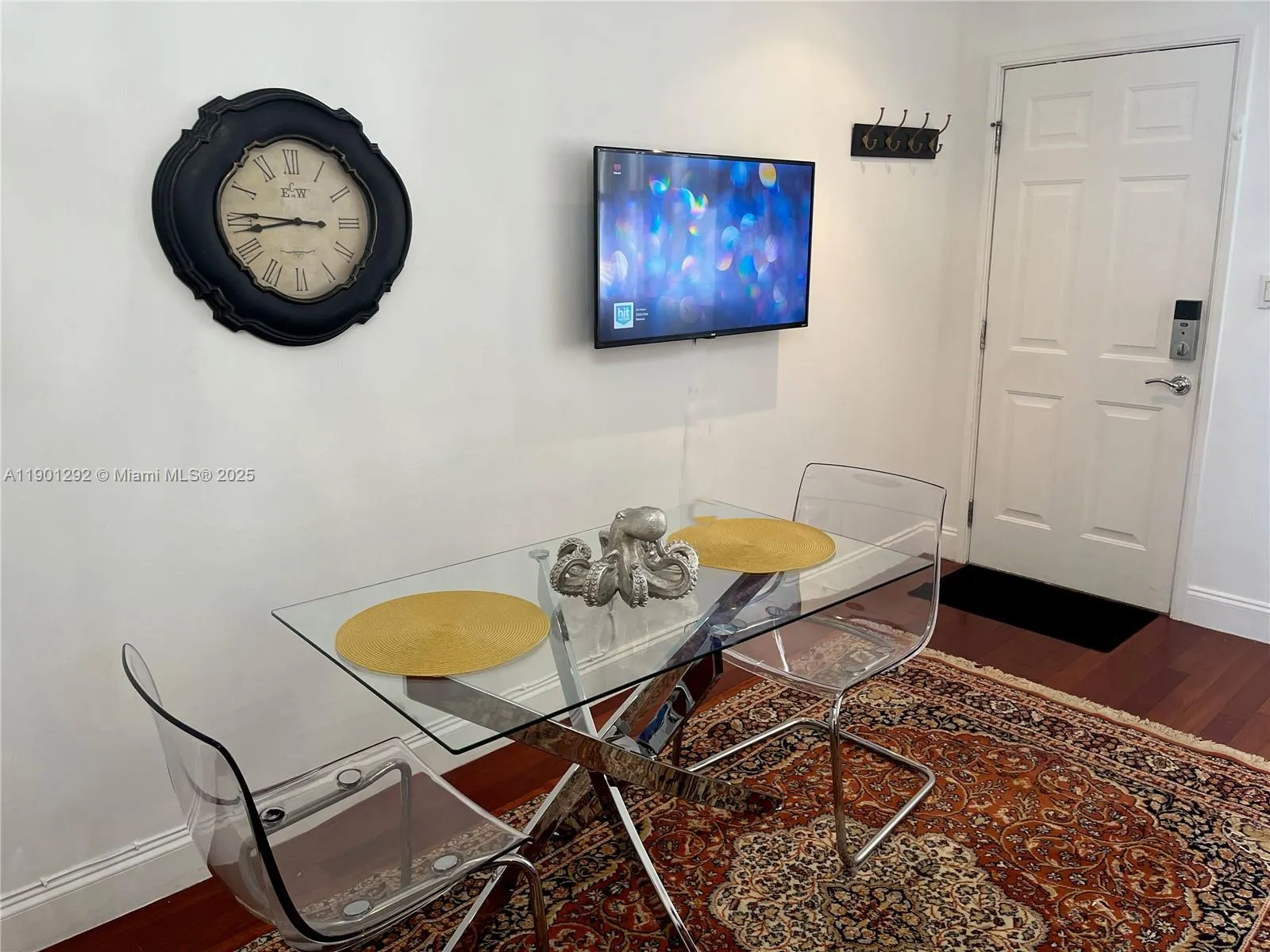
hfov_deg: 67.3
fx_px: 954
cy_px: 476
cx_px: 635
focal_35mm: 26
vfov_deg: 53.1
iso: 125
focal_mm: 5.1
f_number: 1.6
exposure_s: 1/120
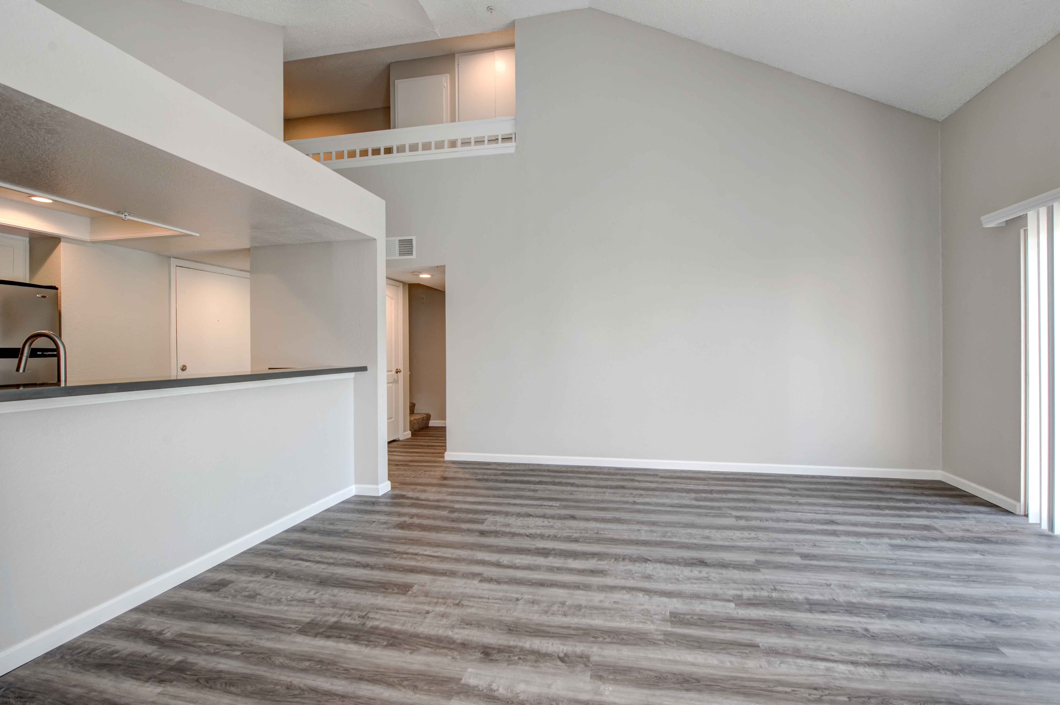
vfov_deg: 81.1
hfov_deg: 104.3
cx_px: 530
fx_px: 412
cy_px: 352
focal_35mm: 14
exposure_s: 1/40
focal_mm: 14
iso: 400
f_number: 8
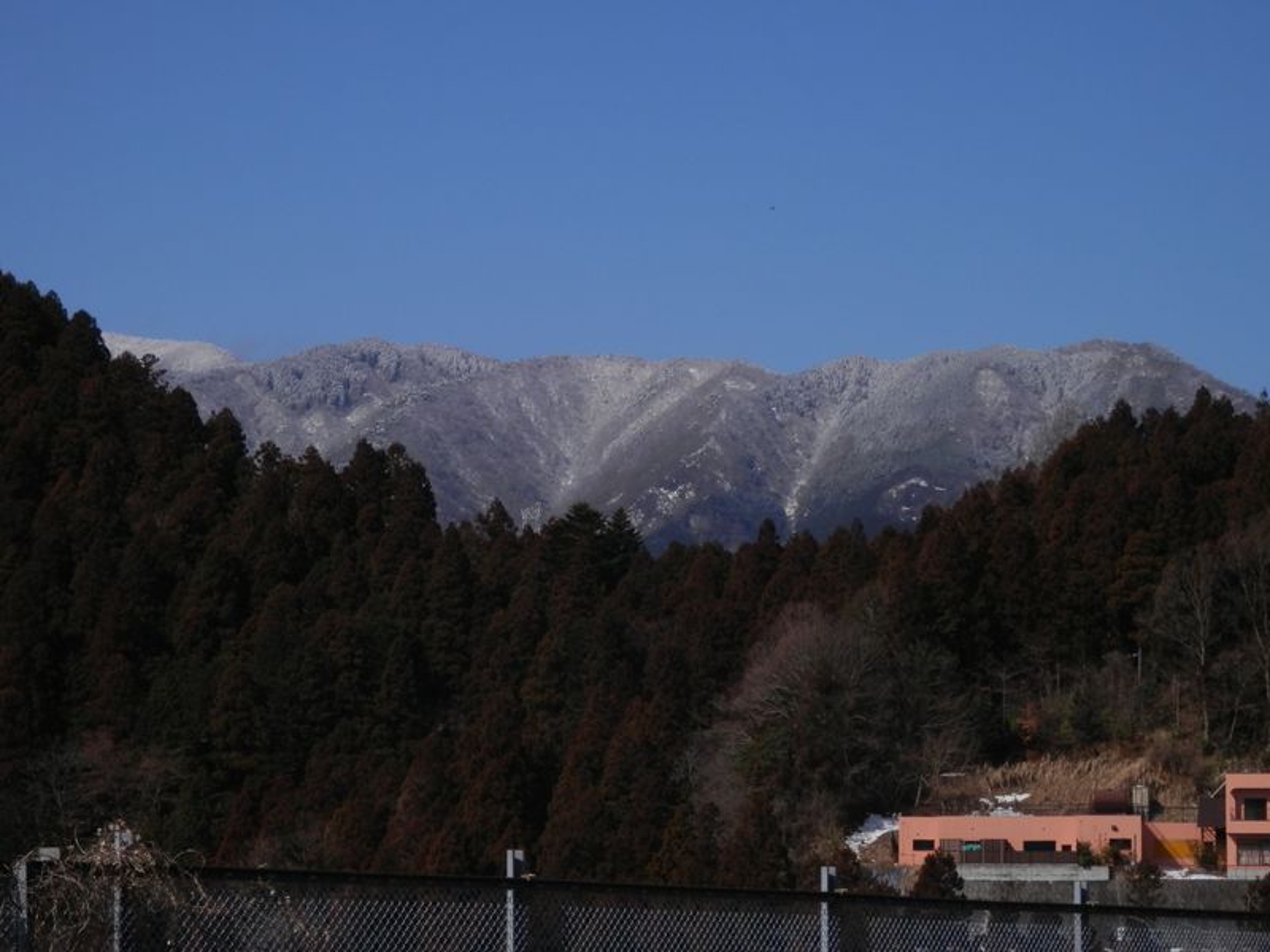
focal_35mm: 106
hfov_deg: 18.5
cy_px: 476
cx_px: 635
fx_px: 3889
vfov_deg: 14.0
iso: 100
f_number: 14.2
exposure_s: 1/200
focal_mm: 19
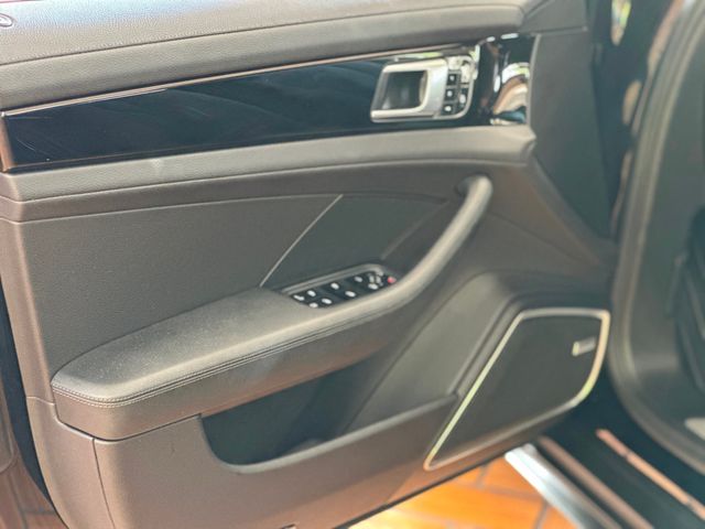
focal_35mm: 77
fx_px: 1568
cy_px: 264
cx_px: 352
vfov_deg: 19.1
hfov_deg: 25.3
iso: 400
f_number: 2.8
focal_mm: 9
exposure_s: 1/24
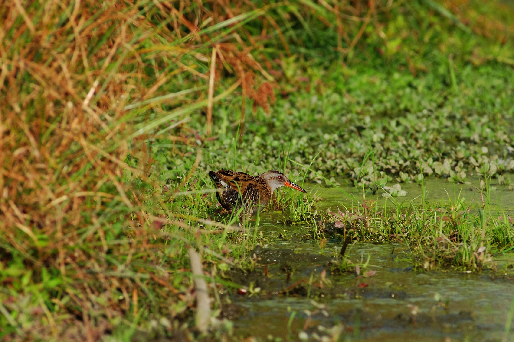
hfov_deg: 2.3
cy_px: 182
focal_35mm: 911
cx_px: 275
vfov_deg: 1.5
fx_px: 13005
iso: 1000
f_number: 8
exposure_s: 1/500
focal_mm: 560
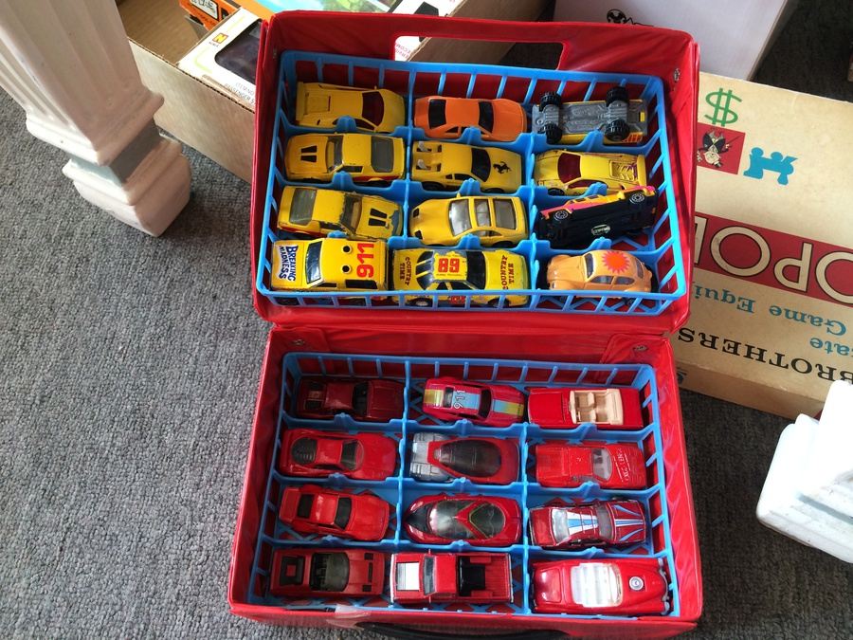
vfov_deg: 46.8
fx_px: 739
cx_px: 426
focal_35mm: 30
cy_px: 320
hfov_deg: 60.0
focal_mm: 4.12
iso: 80
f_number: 2.2
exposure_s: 1/30
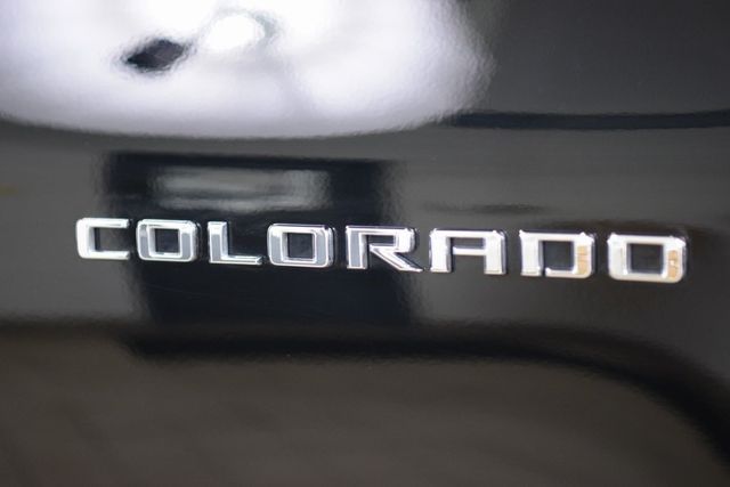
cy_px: 244
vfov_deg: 13.0
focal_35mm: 105
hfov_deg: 19.5
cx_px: 365
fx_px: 2130
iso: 1600
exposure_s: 1/30
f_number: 2.8
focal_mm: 70
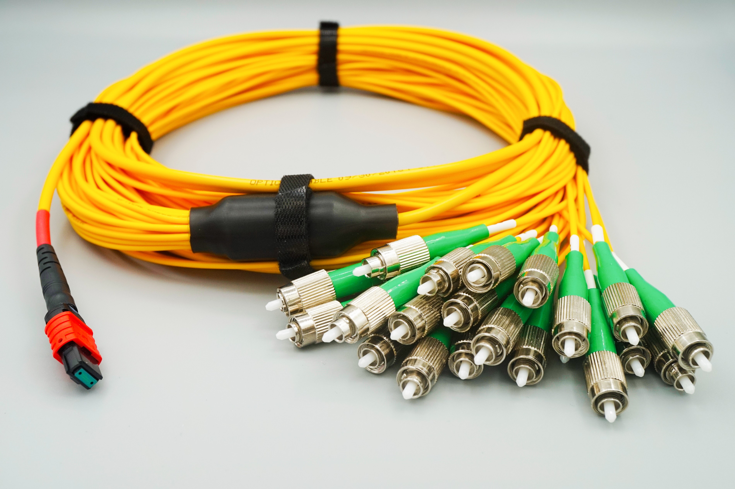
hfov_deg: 43.6
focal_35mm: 45
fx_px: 918
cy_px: 244
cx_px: 368
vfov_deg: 29.8
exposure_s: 1/250
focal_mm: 30
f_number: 8
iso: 320
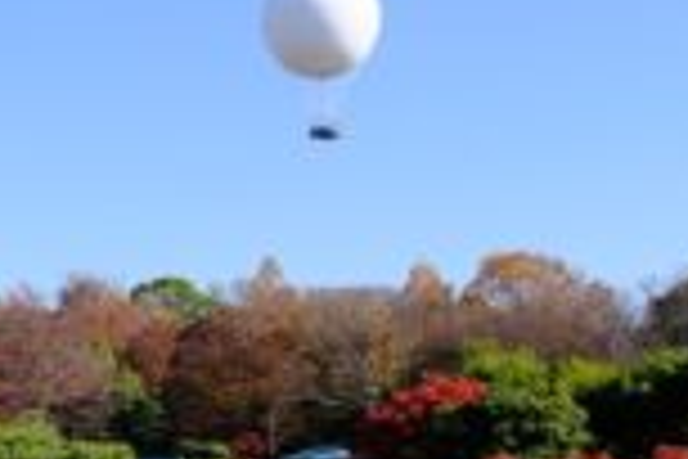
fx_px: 1682
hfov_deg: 22.4
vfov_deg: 15.5
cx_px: 40
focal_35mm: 88
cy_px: 335
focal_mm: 18
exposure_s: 1/220
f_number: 11
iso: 320
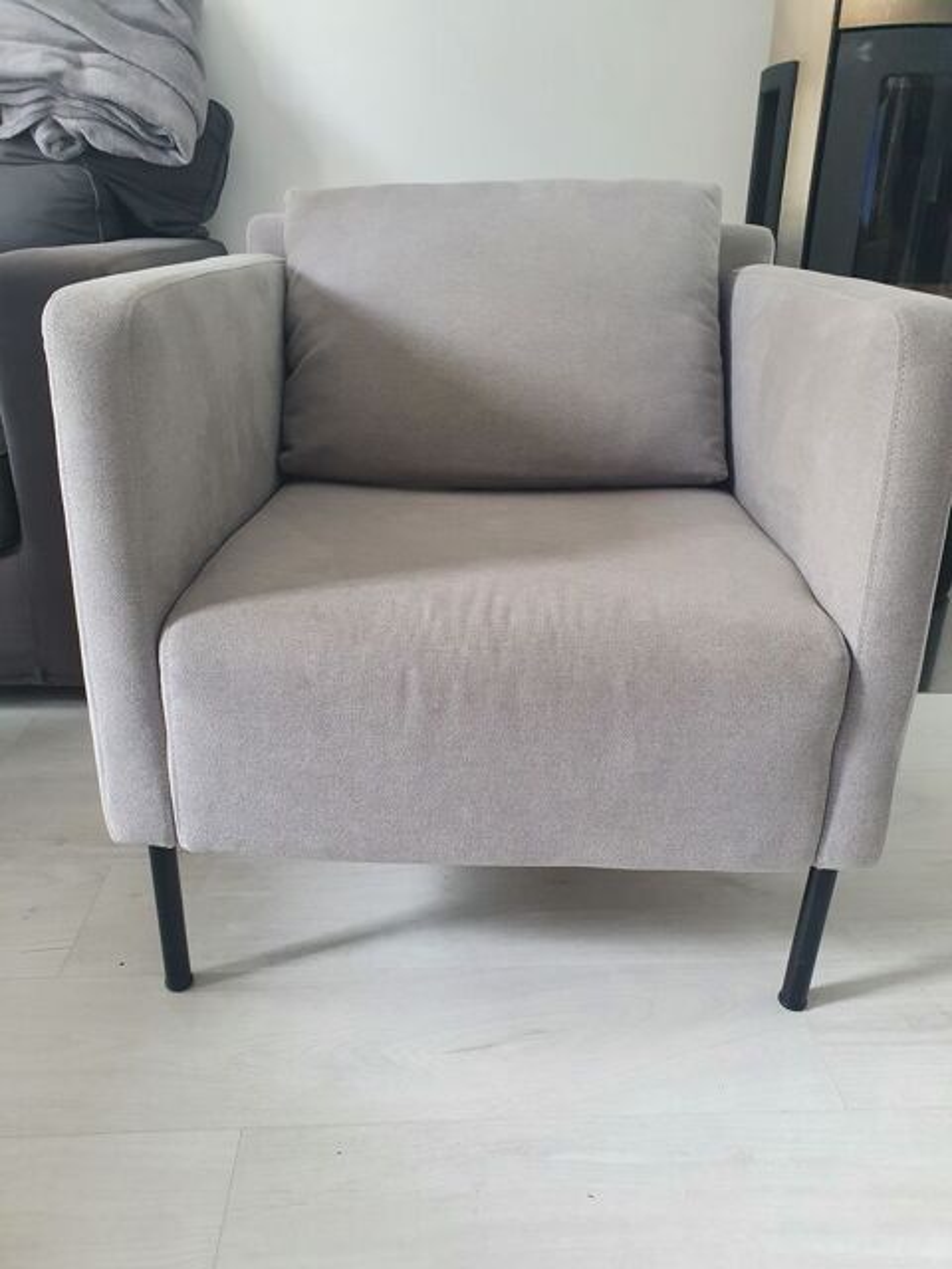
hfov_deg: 53.1
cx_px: 476
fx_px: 953
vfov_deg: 67.3
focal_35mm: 26
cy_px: 634
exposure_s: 1/100
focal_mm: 4.32
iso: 320
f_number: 2.4
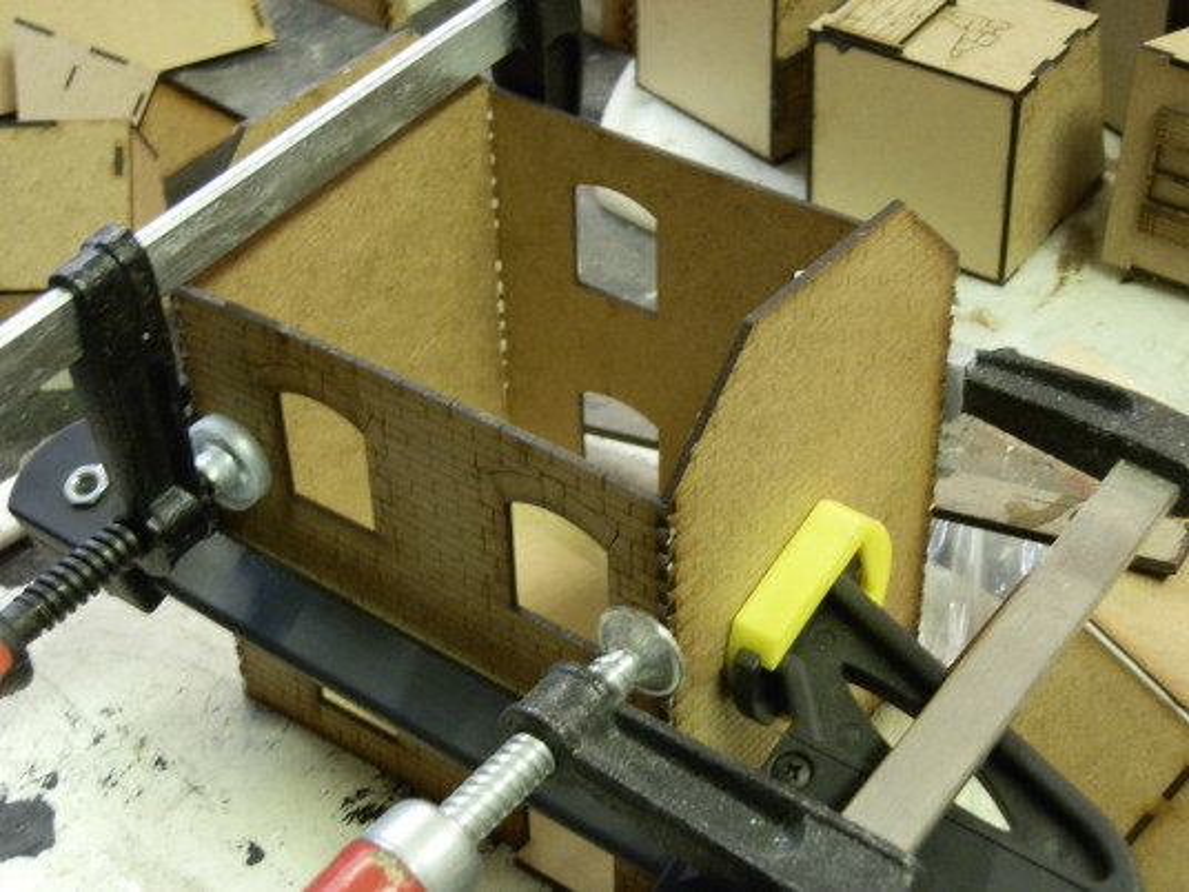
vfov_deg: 24.0
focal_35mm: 61
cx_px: 594
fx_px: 2095
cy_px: 446
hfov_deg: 31.7
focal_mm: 10.99
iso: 320
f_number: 3.7
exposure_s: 1/8
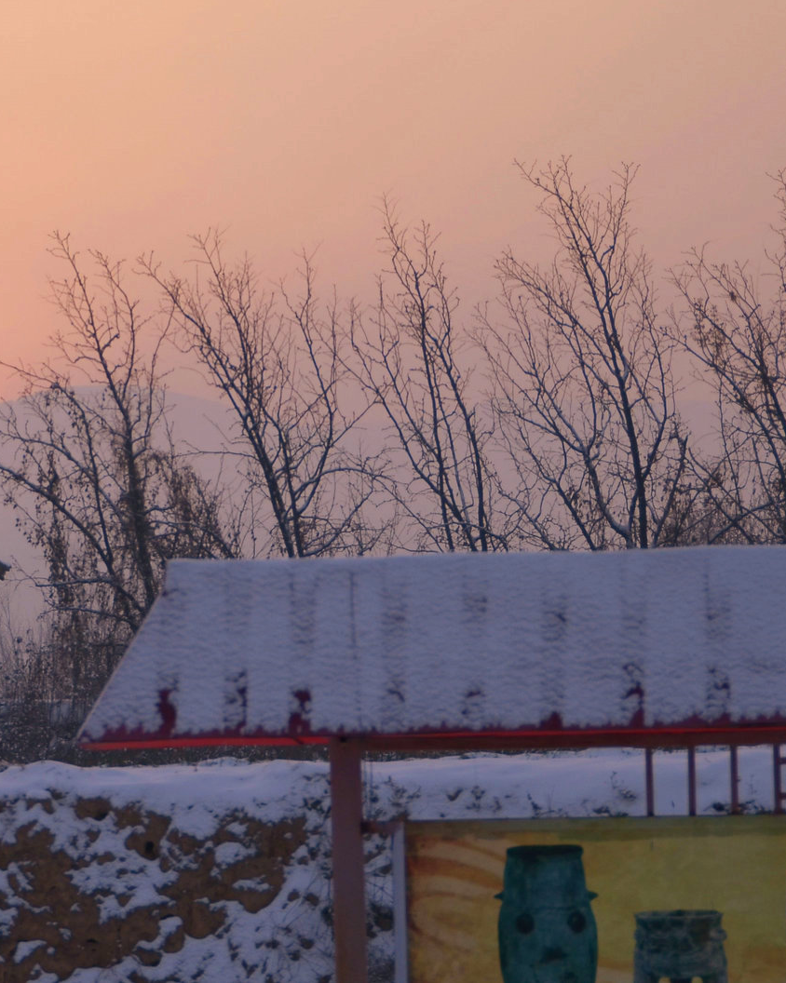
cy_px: 491
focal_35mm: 132
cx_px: 47
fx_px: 3841
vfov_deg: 14.6
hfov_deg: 11.6
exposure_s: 1/640
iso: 200
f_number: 4.8
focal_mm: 62
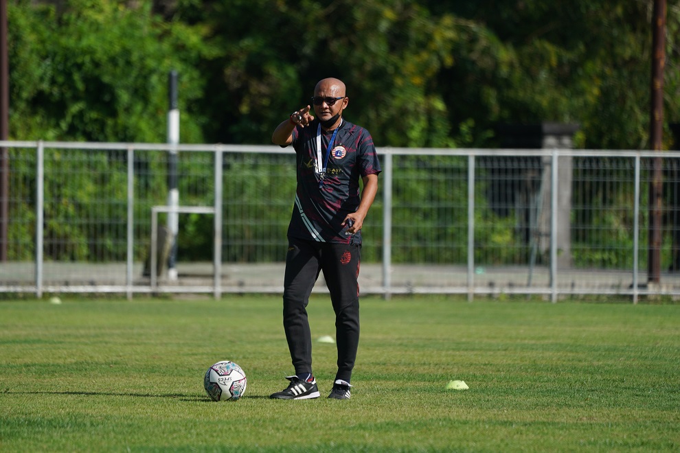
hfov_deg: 5.2
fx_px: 7555
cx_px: 340
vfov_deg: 3.4
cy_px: 226
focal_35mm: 400
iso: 200
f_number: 5.6
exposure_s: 1/1250
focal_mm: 400
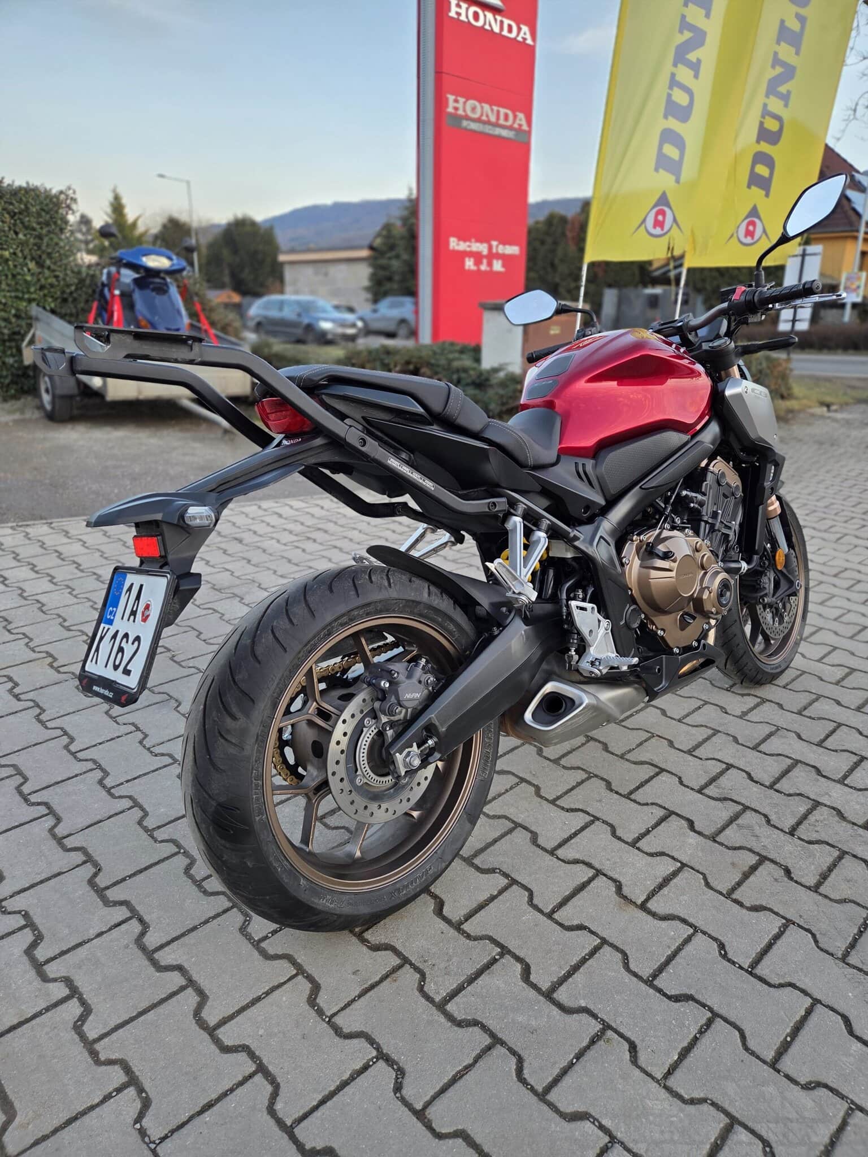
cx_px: 434
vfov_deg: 73.9
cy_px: 578
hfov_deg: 58.9
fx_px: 769
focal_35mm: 23
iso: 100
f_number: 1.8
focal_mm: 5.4
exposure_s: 1/180
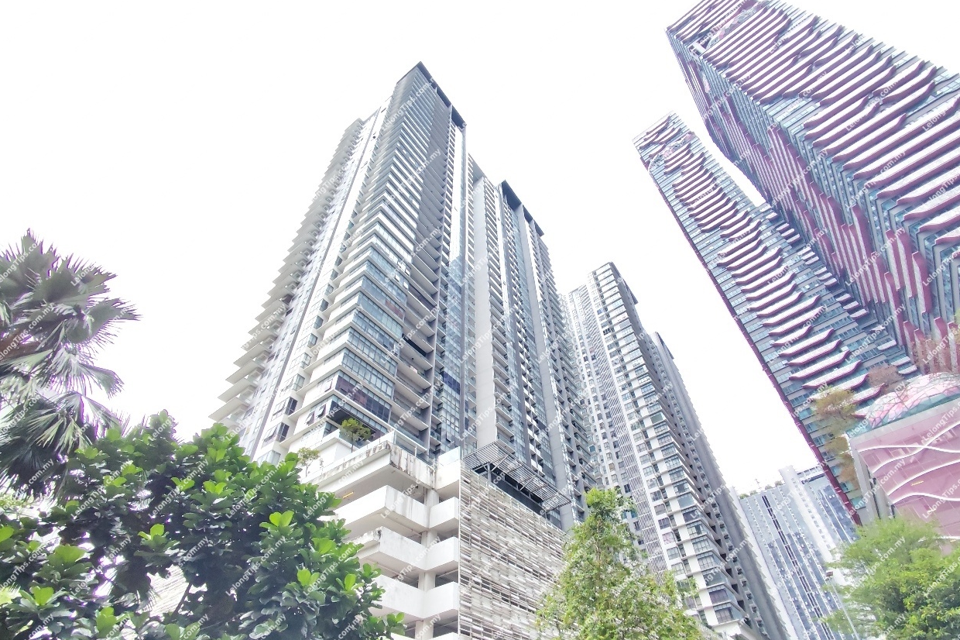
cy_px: 353
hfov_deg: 93.3
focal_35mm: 17
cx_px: 475
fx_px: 453
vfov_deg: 70.2
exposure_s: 1/387
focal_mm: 1.65
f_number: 2.2
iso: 50
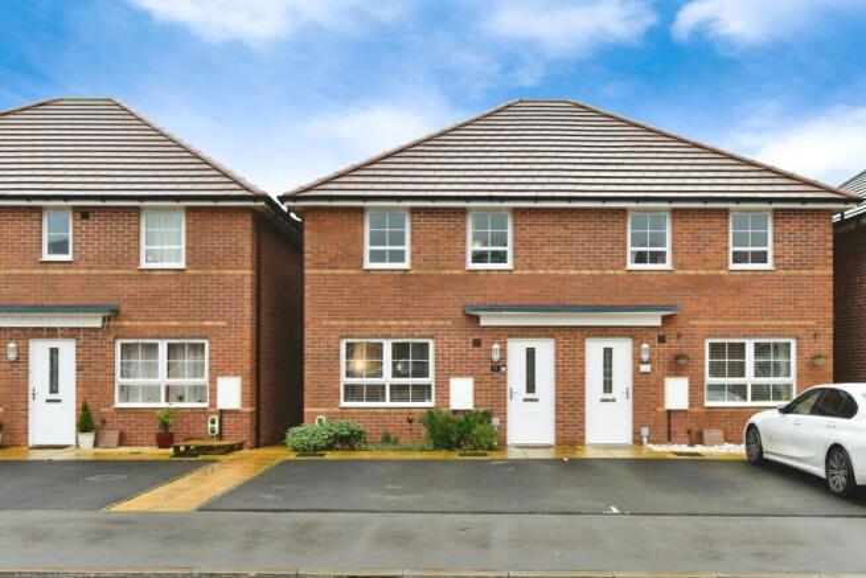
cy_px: 289
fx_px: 698
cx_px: 433
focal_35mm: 29
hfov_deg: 63.6
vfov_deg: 45.0
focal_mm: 29
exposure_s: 1/125
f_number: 7.1
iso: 500
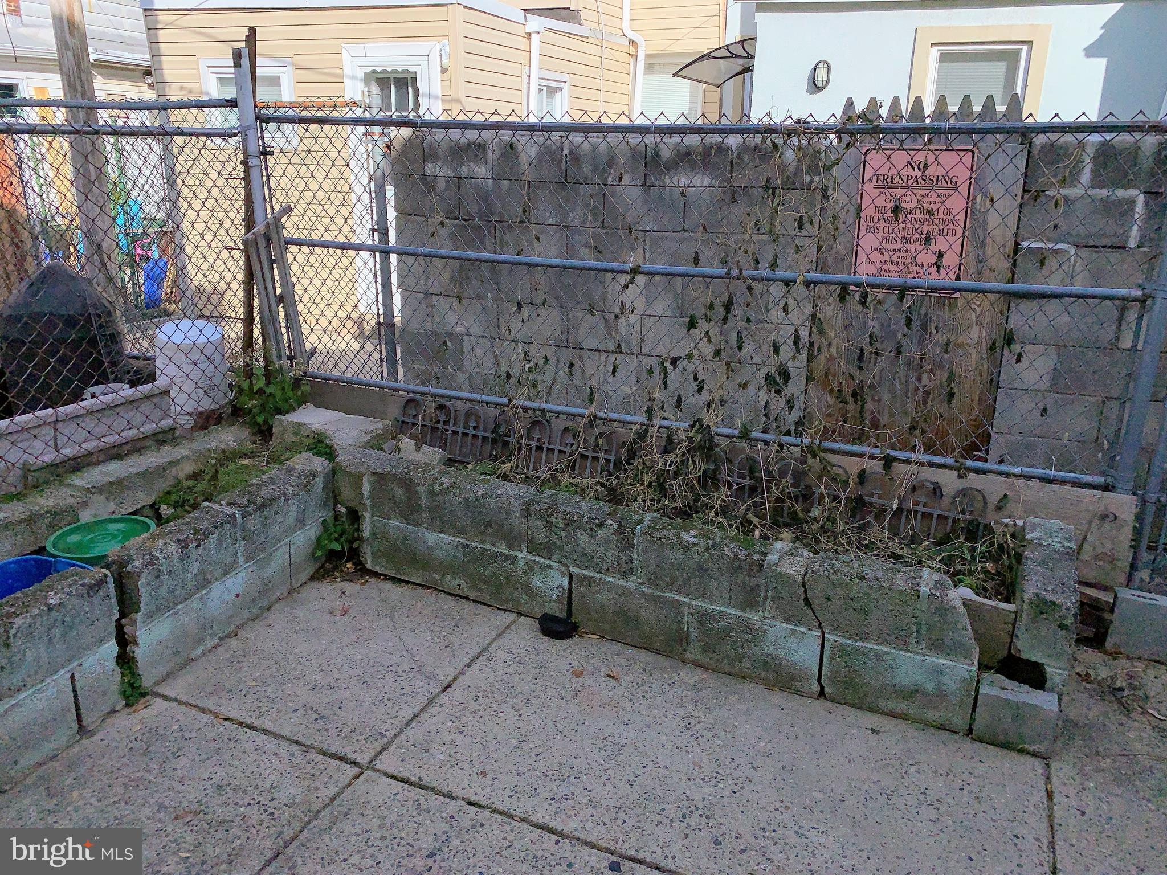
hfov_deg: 67.3
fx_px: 877
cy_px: 438
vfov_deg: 53.1
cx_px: 584
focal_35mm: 26
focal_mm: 4.25
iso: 25
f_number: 1.8
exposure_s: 1/6061
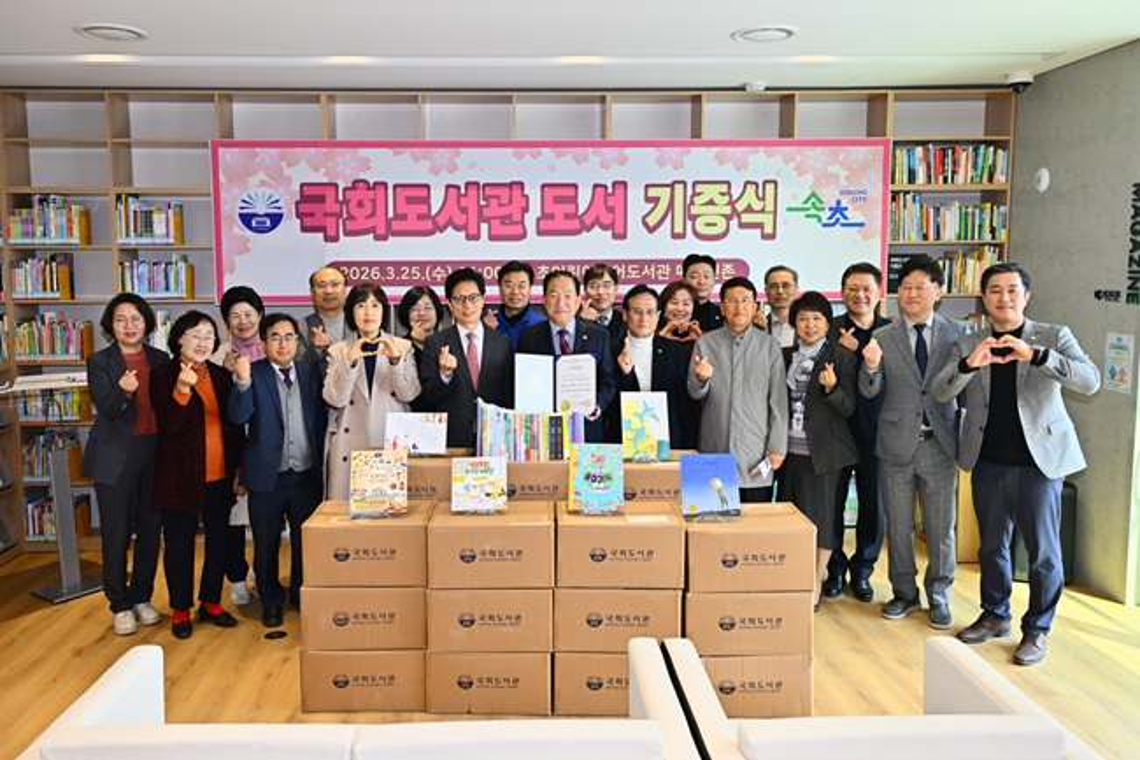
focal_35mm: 24
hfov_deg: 73.8
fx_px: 760
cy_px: 380
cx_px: 570
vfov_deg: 53.1
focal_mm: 24
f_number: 4
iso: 320
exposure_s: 1/161
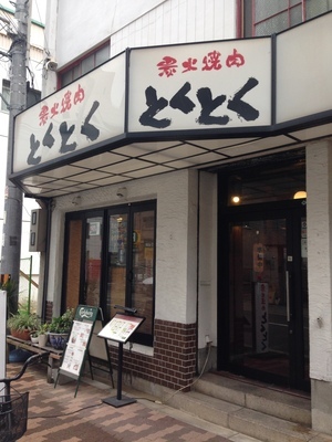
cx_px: 166
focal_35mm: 33
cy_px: 221
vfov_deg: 55.4
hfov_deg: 42.9
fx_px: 422
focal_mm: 4.12
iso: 80
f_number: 2.4
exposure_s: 1/120
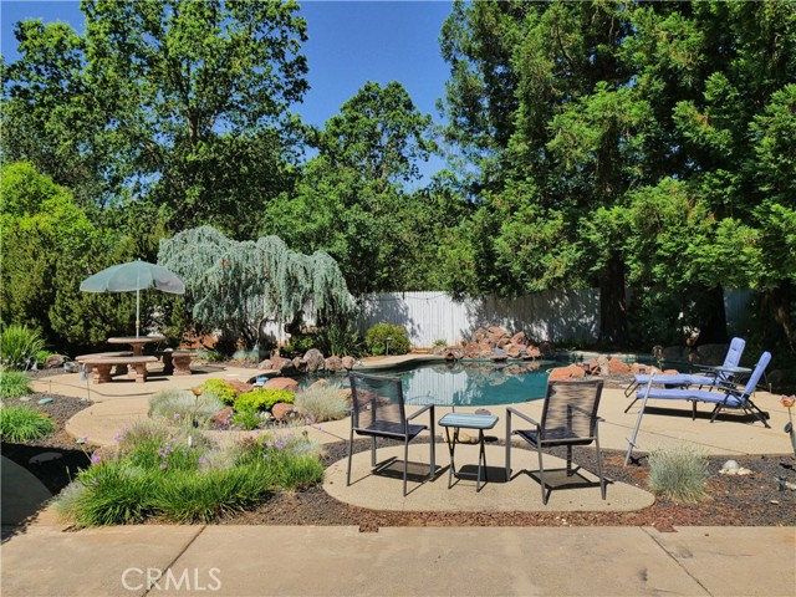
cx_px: 398
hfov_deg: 63.4
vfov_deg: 49.7
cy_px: 298
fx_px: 644
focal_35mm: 28
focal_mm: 14
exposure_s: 1/2500
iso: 250
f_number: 4.5
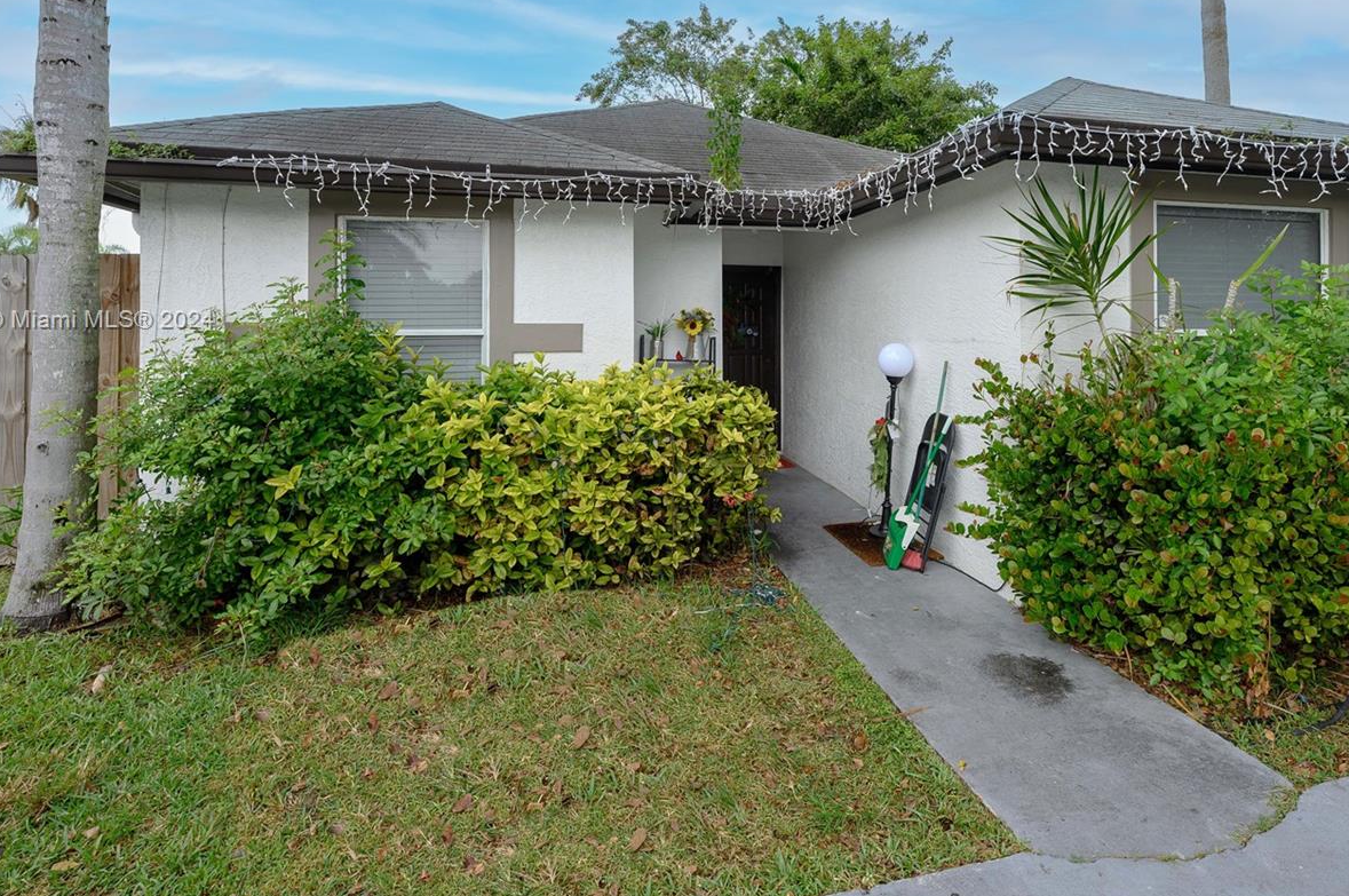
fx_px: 711
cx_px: 763
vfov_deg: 63.3
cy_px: 322
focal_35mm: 19
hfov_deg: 86.5
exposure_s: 1/80
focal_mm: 14
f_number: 5
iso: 50
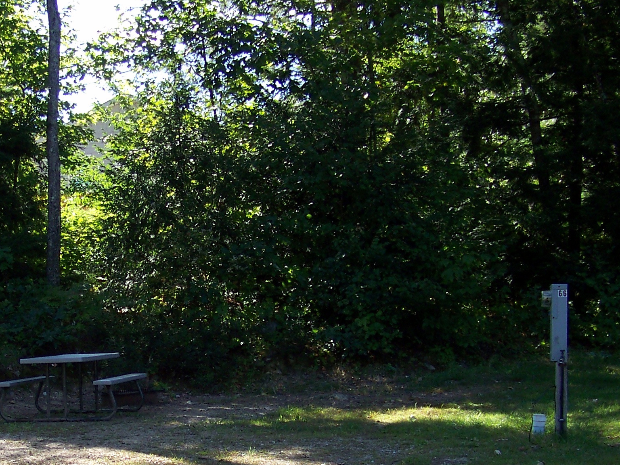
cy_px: 343
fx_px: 1290
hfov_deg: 26.6
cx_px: 138
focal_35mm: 72
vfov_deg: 20.3
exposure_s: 1/200
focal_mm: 5.85
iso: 64
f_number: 2.8
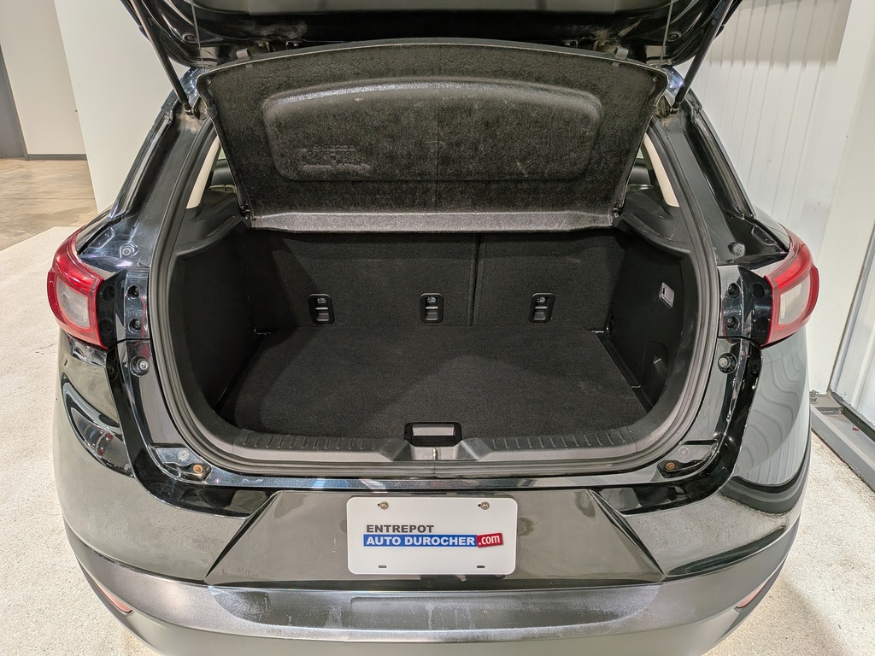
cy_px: 328
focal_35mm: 24
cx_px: 438
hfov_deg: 71.6
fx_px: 607
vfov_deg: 56.8
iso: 27
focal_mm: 4.53
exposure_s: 1/165
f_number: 1.7
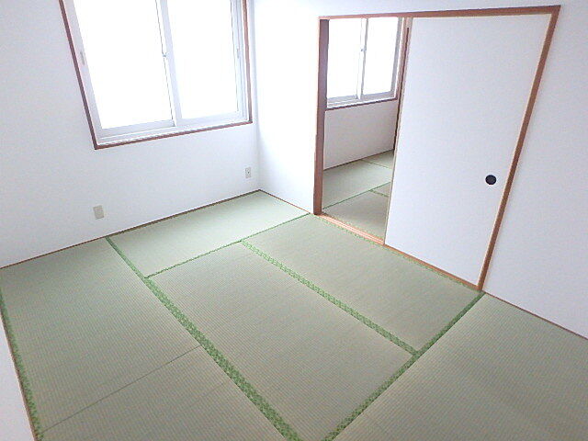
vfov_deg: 63.4
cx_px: 294
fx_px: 357
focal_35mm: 21
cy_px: 220
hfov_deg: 79.0
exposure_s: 1/10
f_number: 3.5
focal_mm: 3.7
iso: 800
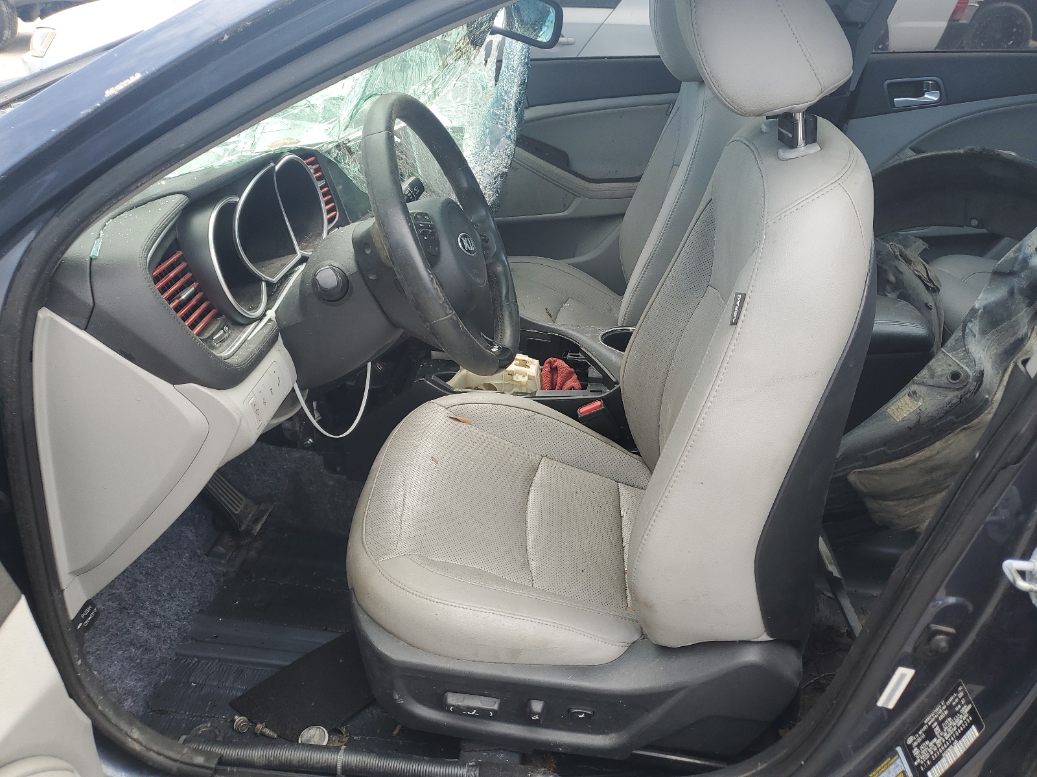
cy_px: 388
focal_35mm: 26
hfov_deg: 67.3
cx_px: 518
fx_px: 779
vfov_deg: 53.1
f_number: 1.5
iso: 50
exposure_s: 1/476
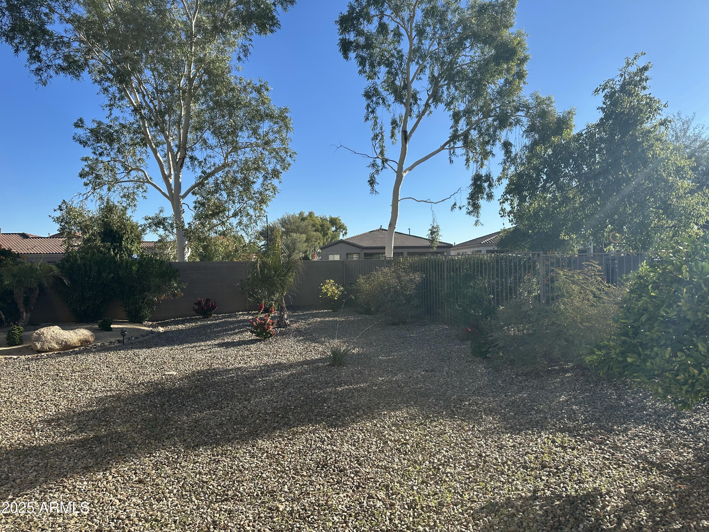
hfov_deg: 71.6
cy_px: 266
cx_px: 354
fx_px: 492
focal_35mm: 24
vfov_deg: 56.8
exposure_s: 1/3155
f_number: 1.78
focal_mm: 6.86
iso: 80
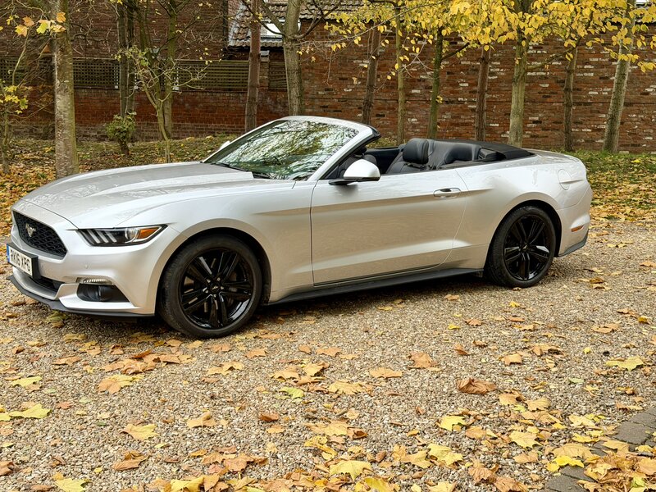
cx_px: 328
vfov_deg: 30.3
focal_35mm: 48
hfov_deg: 39.7
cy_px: 246
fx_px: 910
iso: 64
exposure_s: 1/198
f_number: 1.78
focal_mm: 6.76
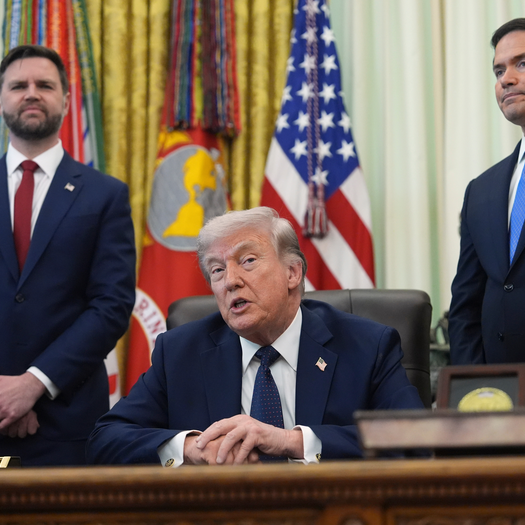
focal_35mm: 90
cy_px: 264
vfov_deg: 19.3
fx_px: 1544
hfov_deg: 19.3
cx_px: 292
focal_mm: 70
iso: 4000
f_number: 2.8
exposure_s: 1/400
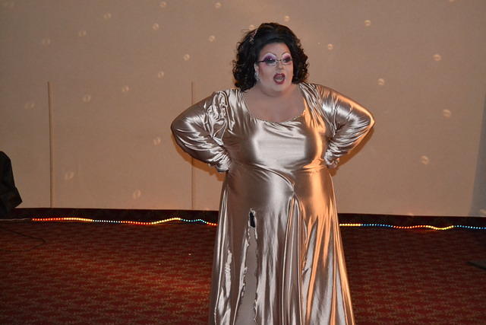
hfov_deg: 29.2
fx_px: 932
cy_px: 162
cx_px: 243
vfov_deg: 19.7
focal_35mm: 69
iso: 3200
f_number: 5.3
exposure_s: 1/60
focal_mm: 46
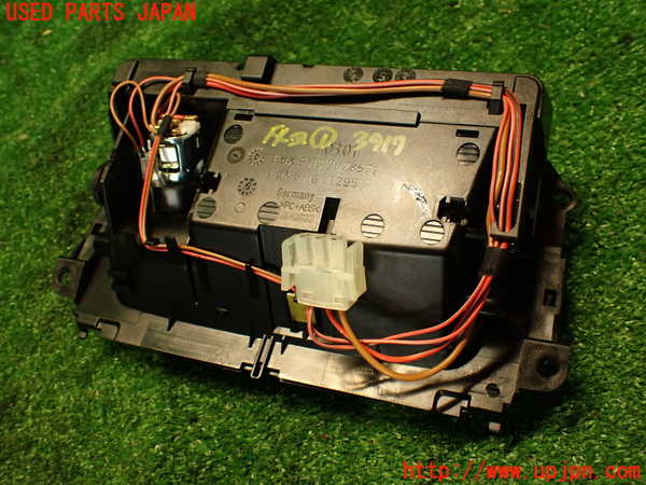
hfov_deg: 56.8
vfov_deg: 44.2
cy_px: 242
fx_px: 597
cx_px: 323
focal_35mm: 32
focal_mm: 5.79
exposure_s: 1/30
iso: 320
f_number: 2.4
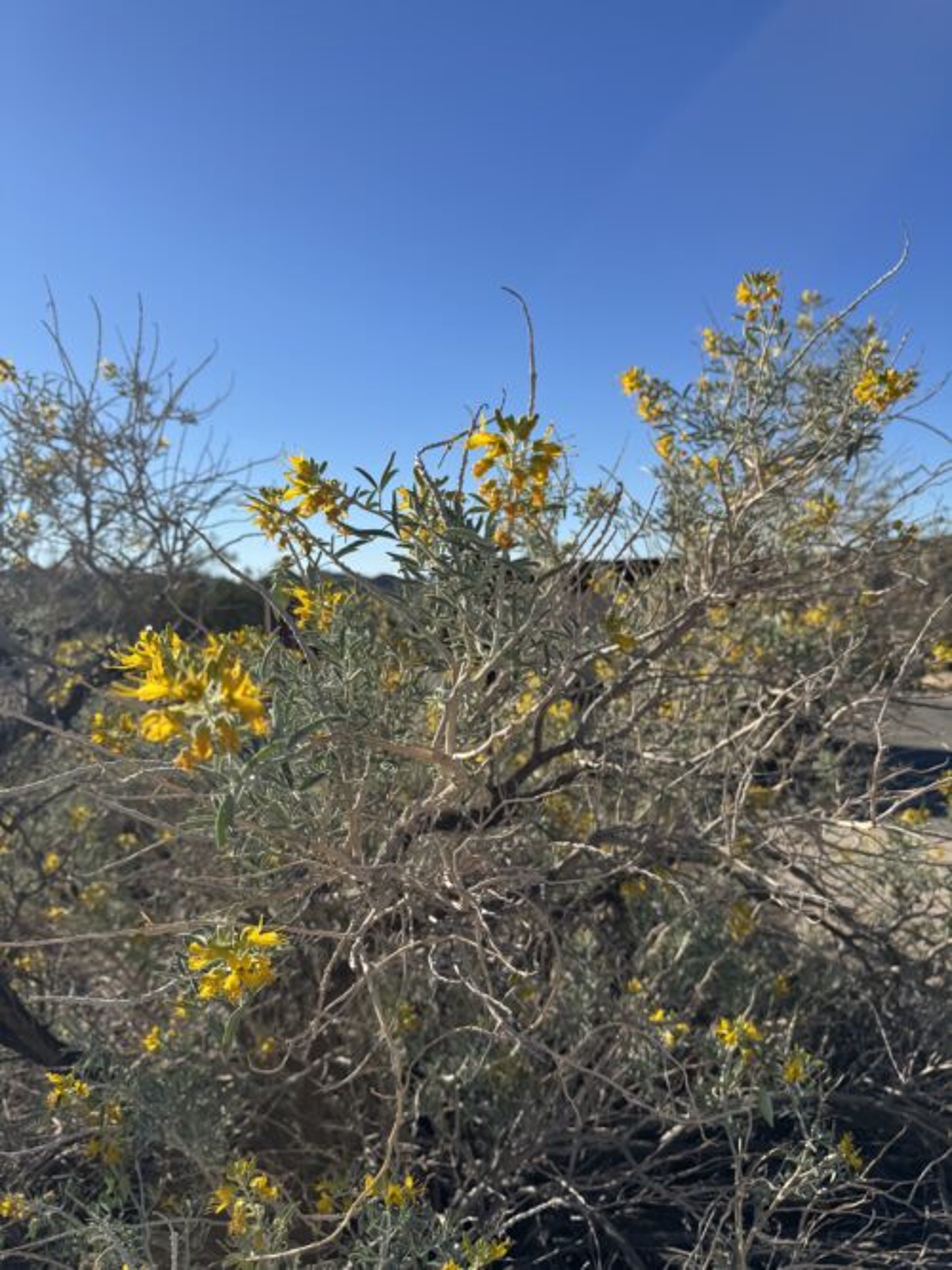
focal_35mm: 24
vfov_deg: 71.6
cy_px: 635
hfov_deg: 56.8
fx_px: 880
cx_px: 476
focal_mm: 6.76
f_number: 1.78
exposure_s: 1/4950
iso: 80
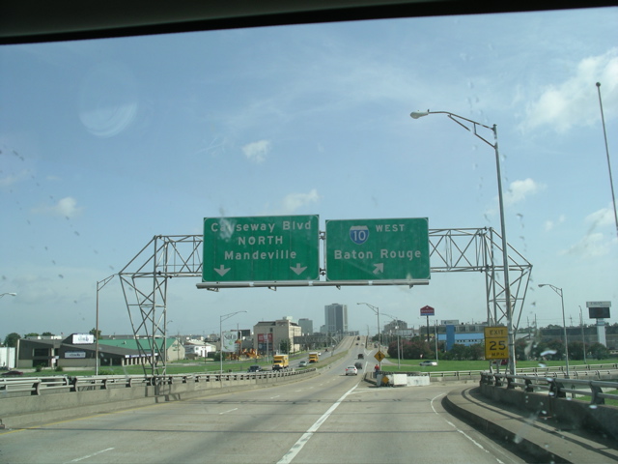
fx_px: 661
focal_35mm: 37
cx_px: 309
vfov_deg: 38.7
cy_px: 232
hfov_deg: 50.1
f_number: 5.6
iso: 64
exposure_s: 1/320
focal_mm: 7.8
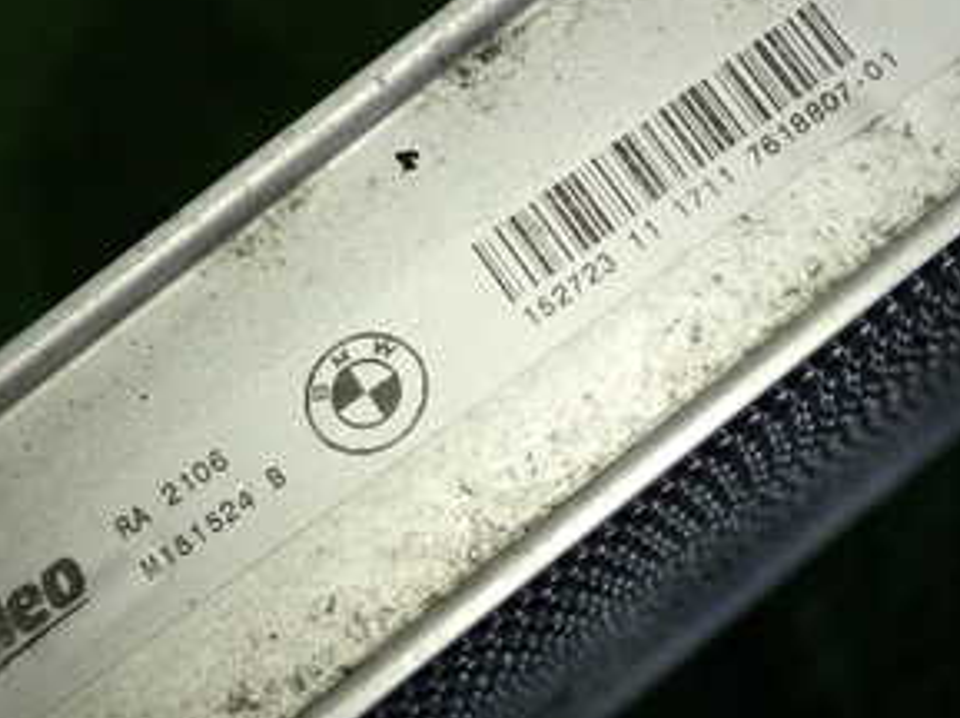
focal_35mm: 79
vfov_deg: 18.4
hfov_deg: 24.7
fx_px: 2188
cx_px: 591
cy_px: 136
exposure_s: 1/125
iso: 400
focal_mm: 6.83
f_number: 2.7
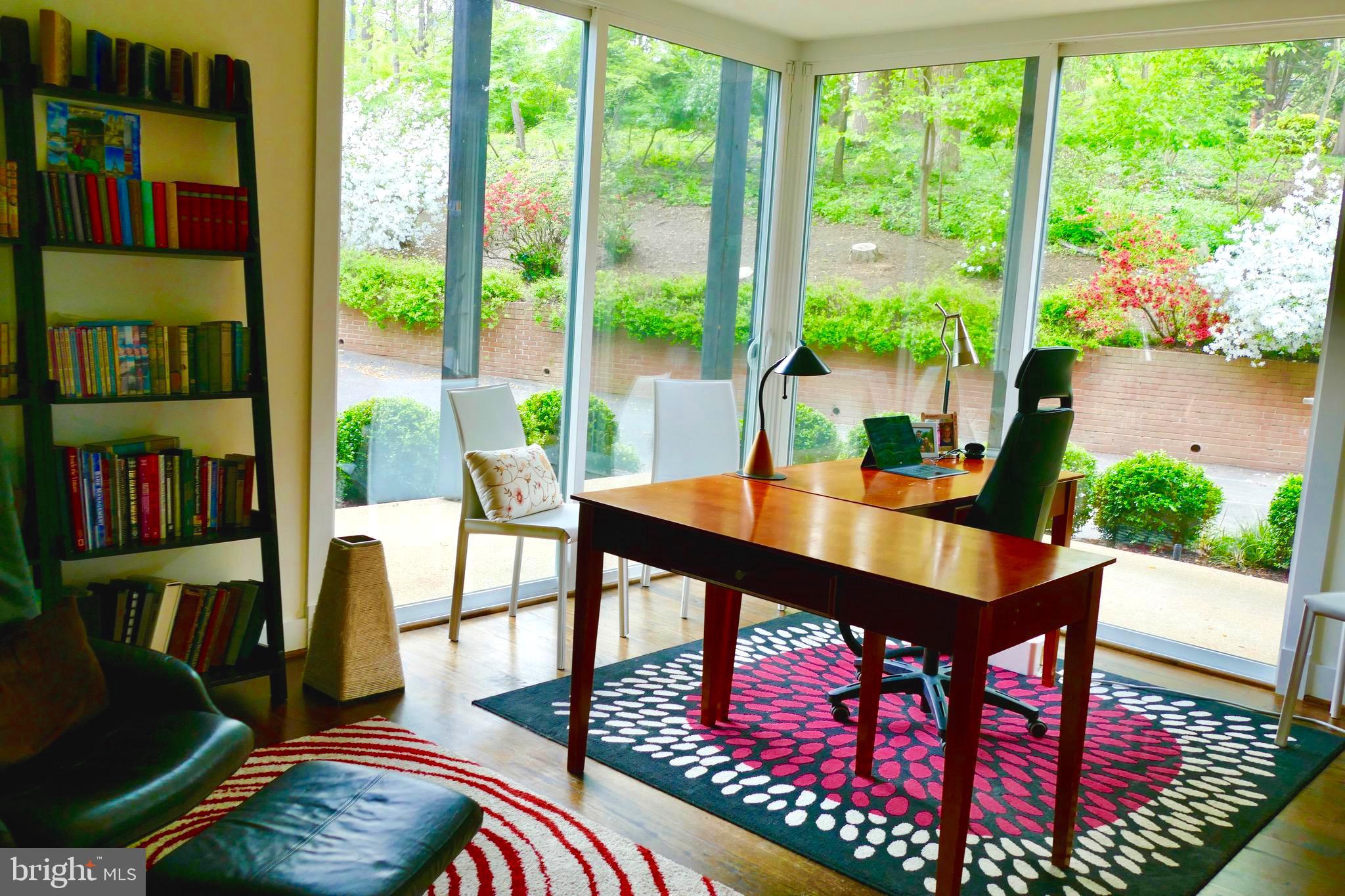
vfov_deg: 42.3
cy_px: 448
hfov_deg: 60.3
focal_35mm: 31
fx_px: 1158
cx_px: 672
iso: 125
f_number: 3
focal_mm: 11.35
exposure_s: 1/80
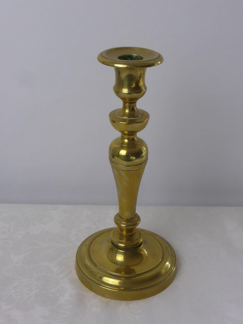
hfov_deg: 30.9
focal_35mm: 47
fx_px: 440
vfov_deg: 40.4
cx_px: 122
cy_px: 162
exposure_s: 1/60
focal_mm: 8.5
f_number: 4.2
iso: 160
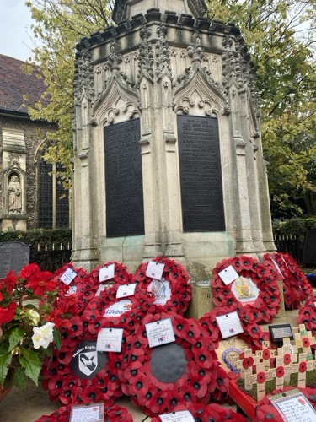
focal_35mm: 26
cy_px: 211
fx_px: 316
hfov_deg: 53.1
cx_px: 158
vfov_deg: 67.3
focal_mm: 4.25
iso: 32
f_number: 1.8
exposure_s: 1/510
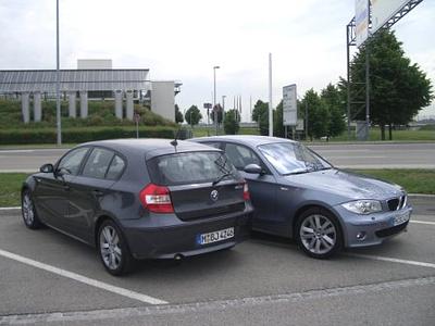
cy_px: 163
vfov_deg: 40.7
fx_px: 440
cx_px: 218
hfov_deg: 52.6
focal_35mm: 35
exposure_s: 1/640
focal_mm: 5.8
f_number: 4.3
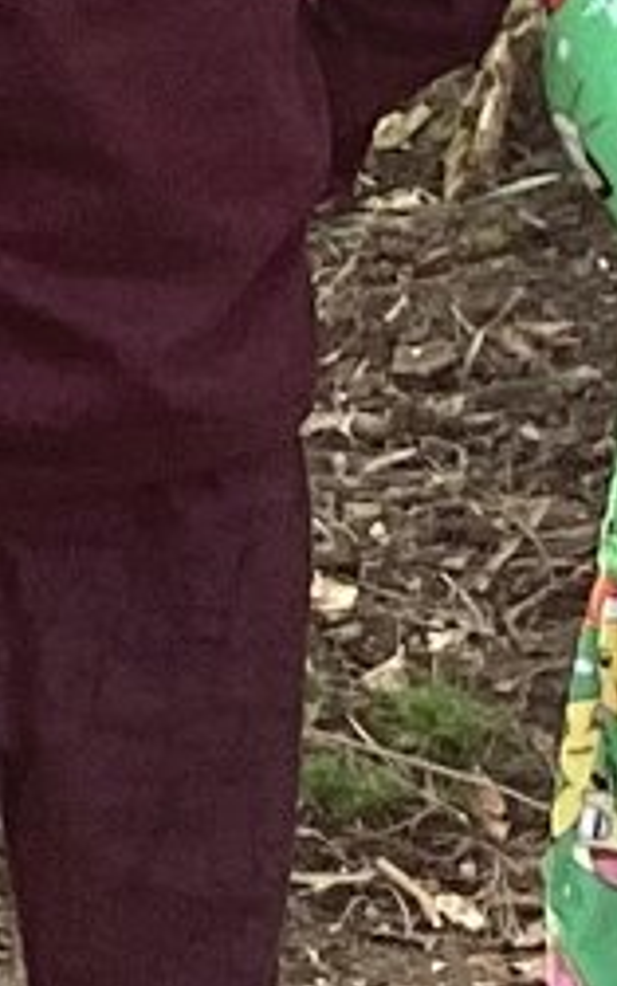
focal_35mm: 268
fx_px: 7206
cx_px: -1639
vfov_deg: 7.8
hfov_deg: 4.6
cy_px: 75
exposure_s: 1/382
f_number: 2.4
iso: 25
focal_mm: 3.3
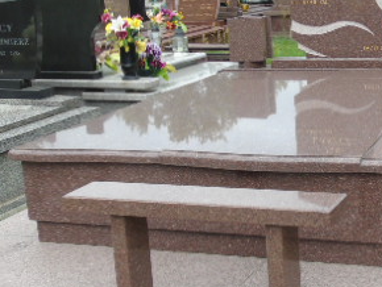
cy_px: 167
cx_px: 315
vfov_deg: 19.7
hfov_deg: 25.4
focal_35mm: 75
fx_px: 828
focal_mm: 6.1
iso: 80
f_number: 3.8
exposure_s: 1/400
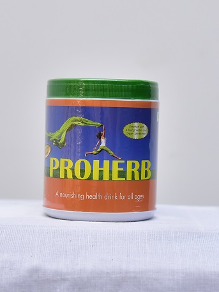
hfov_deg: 27.5
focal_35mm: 53
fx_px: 447
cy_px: 155
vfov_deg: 36.2
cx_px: 108
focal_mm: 48
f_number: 4
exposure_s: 1/125
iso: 1250
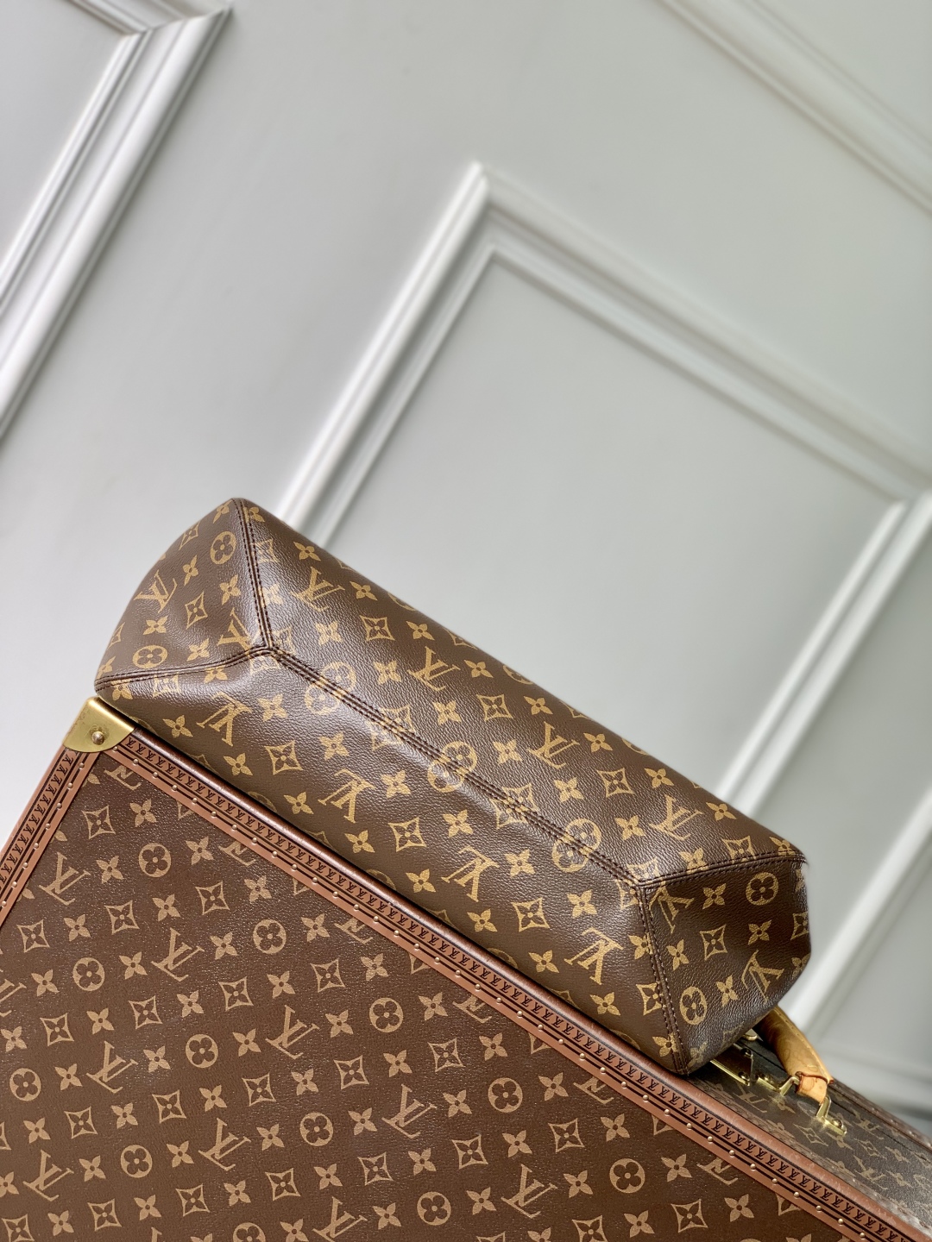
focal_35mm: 52
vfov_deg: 36.8
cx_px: 466
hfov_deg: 28.0
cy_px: 621
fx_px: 1867
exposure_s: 1/123
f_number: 2.4
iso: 16
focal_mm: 6
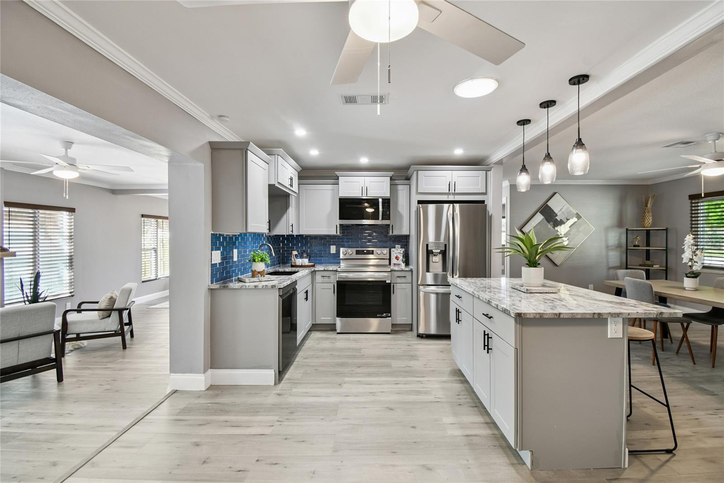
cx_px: 362
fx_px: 302
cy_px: 242
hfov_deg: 100.4
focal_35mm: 15
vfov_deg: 77.3
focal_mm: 10
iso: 100
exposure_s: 1/2
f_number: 7.1
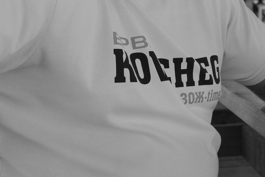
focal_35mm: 96
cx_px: 222
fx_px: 707
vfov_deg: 14.2
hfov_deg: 20.9
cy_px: 44
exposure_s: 1/500
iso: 320
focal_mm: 16
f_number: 2.8
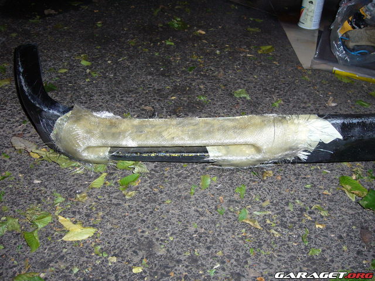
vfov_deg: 40.7
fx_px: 379
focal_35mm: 35
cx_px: 188
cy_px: 140
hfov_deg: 52.6
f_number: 2.8
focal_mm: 5.8
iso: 100
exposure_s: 1/30
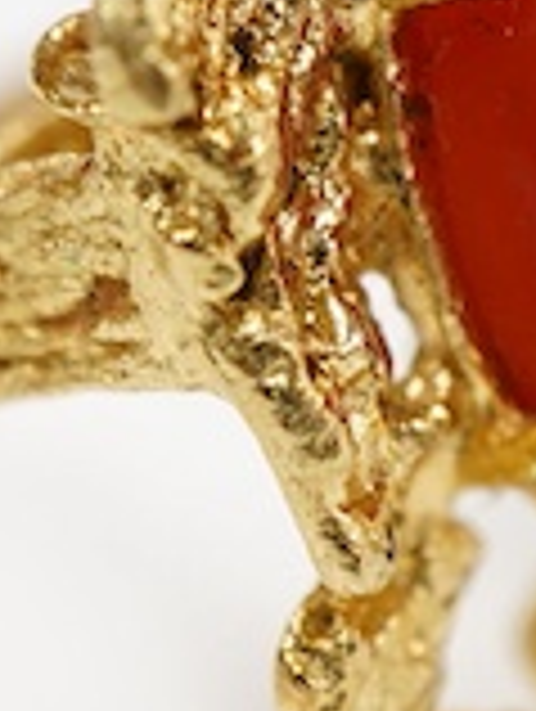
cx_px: 72
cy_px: 207
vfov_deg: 8.0
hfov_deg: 6.0
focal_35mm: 246
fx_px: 5065
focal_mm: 30
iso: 1250
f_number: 9
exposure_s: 1/125
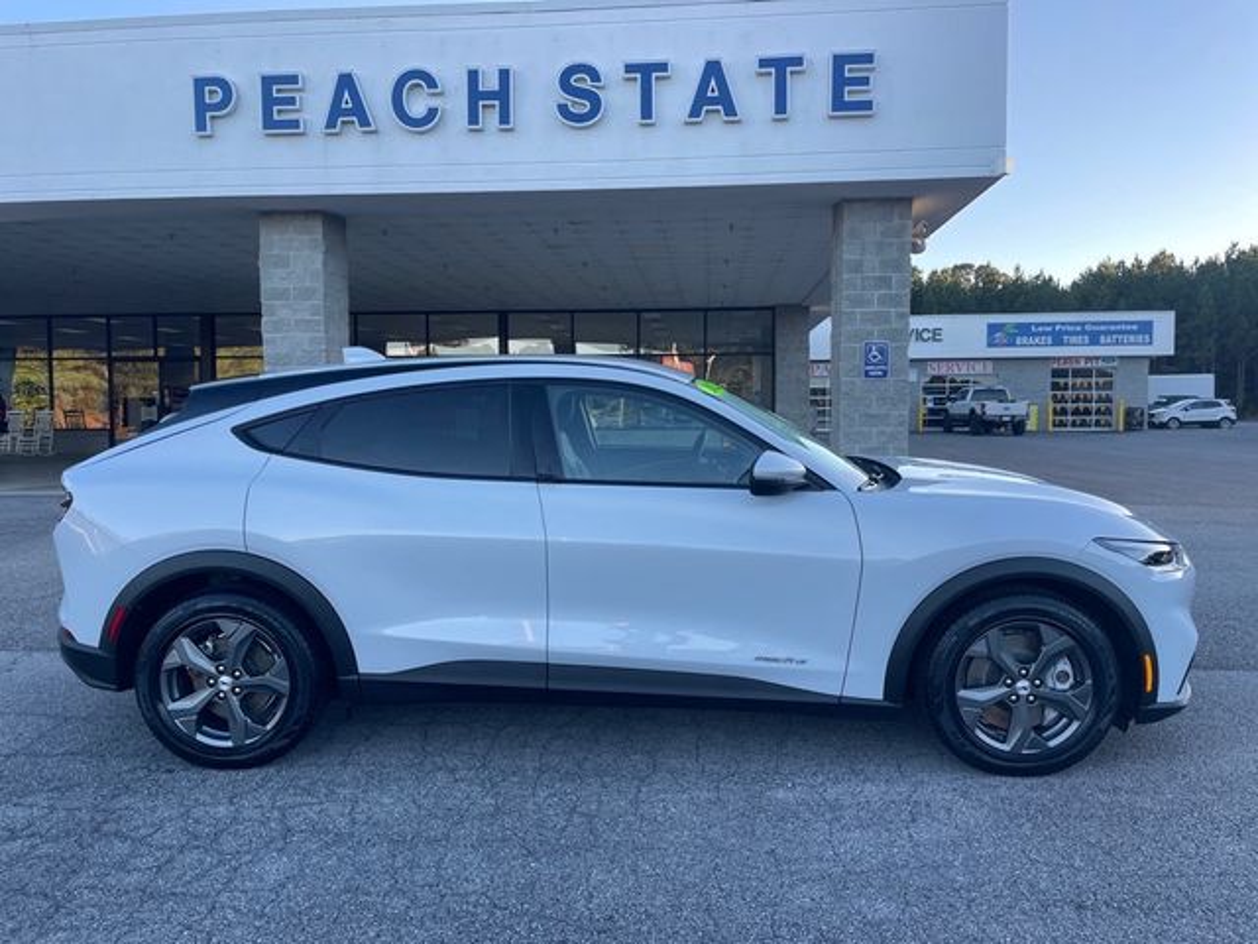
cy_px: 472
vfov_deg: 53.1
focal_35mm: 26
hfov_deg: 67.3
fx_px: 945
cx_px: 629
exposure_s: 1/306
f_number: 1.6
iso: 32
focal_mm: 4.2
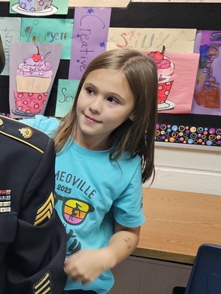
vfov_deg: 31.2
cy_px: 164
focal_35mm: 62
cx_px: -48
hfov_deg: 21.8
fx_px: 528
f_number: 1.7
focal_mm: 6.3
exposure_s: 1/120
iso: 320
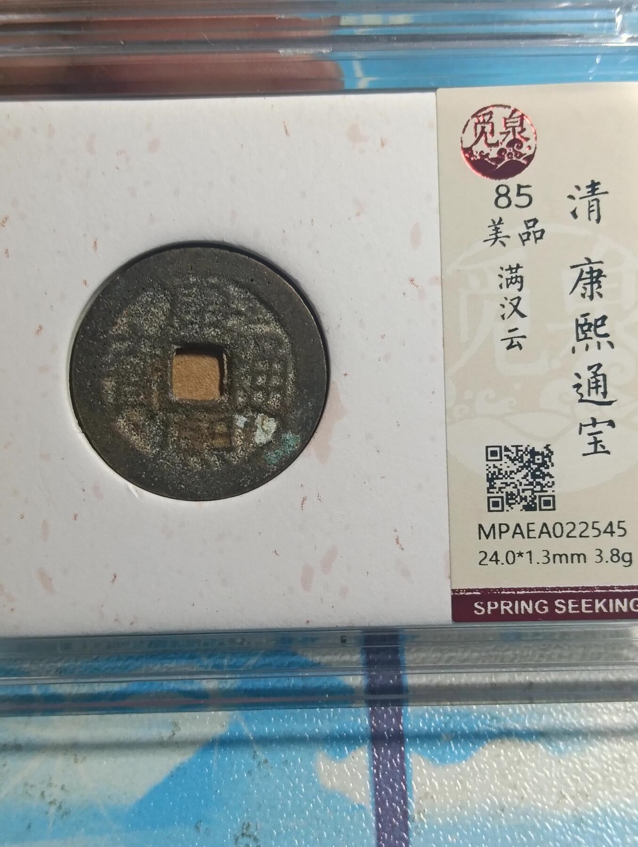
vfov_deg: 42.0
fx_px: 1103
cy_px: 424
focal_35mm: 45
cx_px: 319
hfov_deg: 32.3
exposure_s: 1/33.3
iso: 200
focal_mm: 3.98
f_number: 1.8
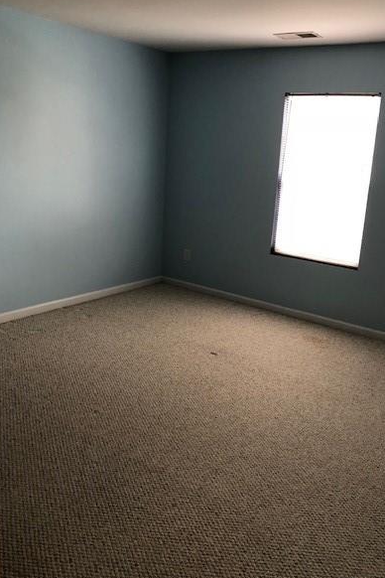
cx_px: 218
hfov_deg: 41.0
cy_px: 275
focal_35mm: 32
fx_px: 513
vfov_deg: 58.7
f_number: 1.8
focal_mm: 3.99
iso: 50
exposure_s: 1/15
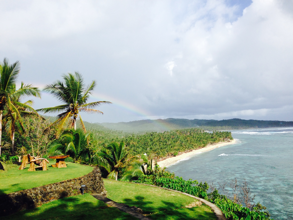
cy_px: 110
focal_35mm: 33
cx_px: 146
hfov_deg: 55.4
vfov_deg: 42.9
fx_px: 279
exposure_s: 1/2169
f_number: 2.4
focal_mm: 4.12
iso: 50
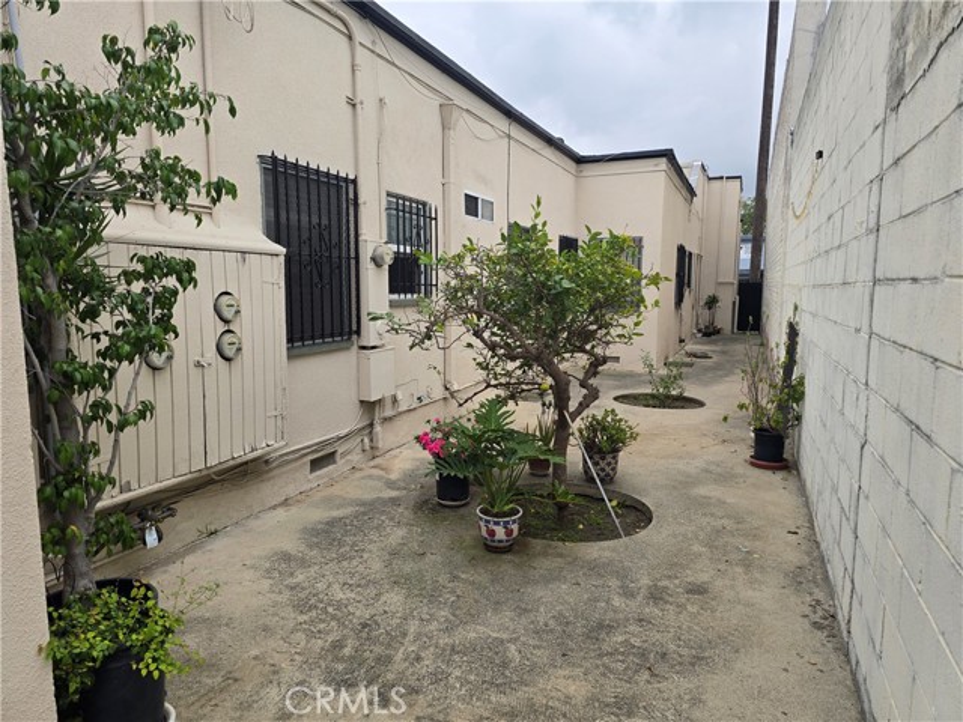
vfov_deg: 58.9
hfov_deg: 73.9
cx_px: 482
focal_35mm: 23
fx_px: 640
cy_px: 361
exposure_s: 1/217
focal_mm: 6.3
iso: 12
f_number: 1.7
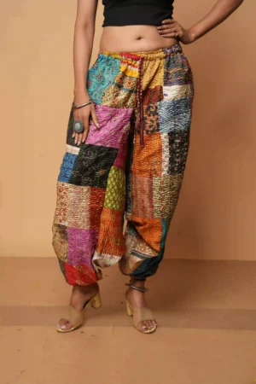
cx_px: 128
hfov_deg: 19.5
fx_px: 747
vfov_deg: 28.8
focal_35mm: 70
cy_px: 192
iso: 100
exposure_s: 1/125
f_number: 6.3
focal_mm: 70
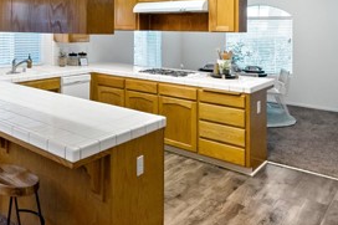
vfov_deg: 37.6
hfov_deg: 49.4
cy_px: 27
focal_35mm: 33
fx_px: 310
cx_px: 20
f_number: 3.5
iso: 1250
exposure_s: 1/160
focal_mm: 14
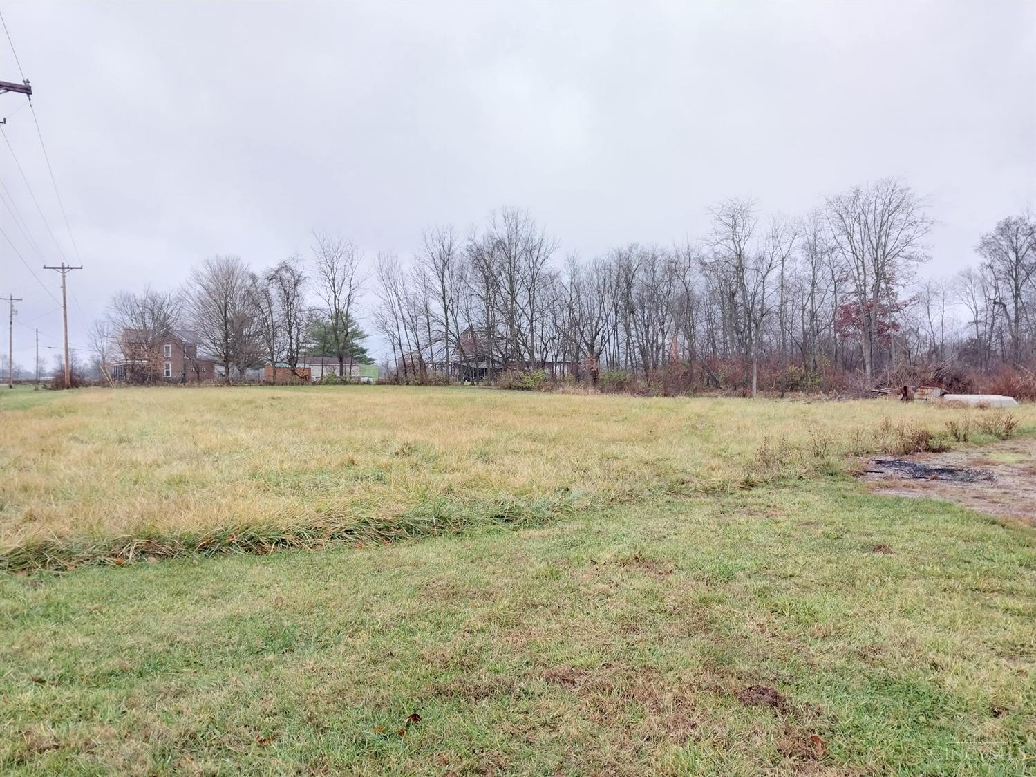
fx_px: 778
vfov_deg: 53.1
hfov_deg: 67.3
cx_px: 518
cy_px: 388
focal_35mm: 26
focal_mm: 4
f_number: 1.8
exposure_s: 1/60.2
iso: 32
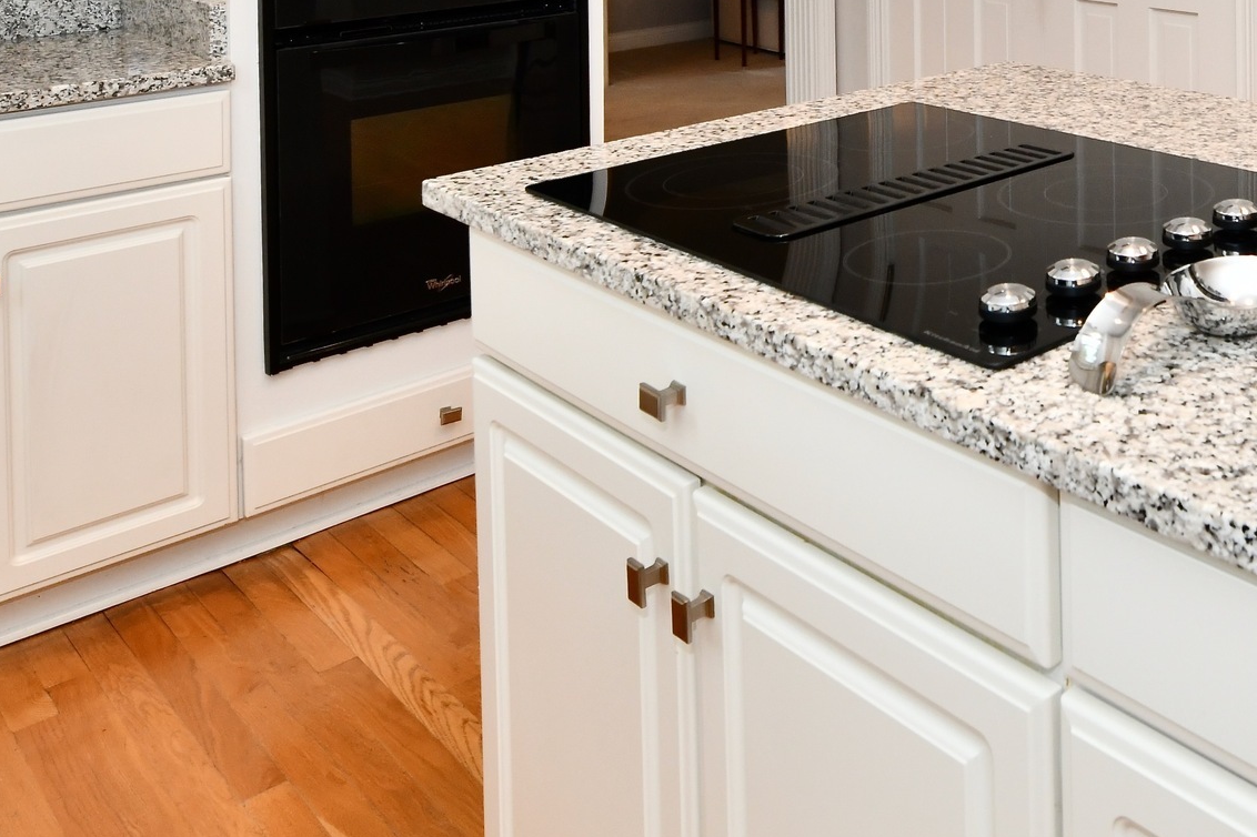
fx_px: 1326
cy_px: -154
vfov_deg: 30.2
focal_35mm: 38
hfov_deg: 46.2
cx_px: 1115
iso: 640
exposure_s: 1/60
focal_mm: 14
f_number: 6.3
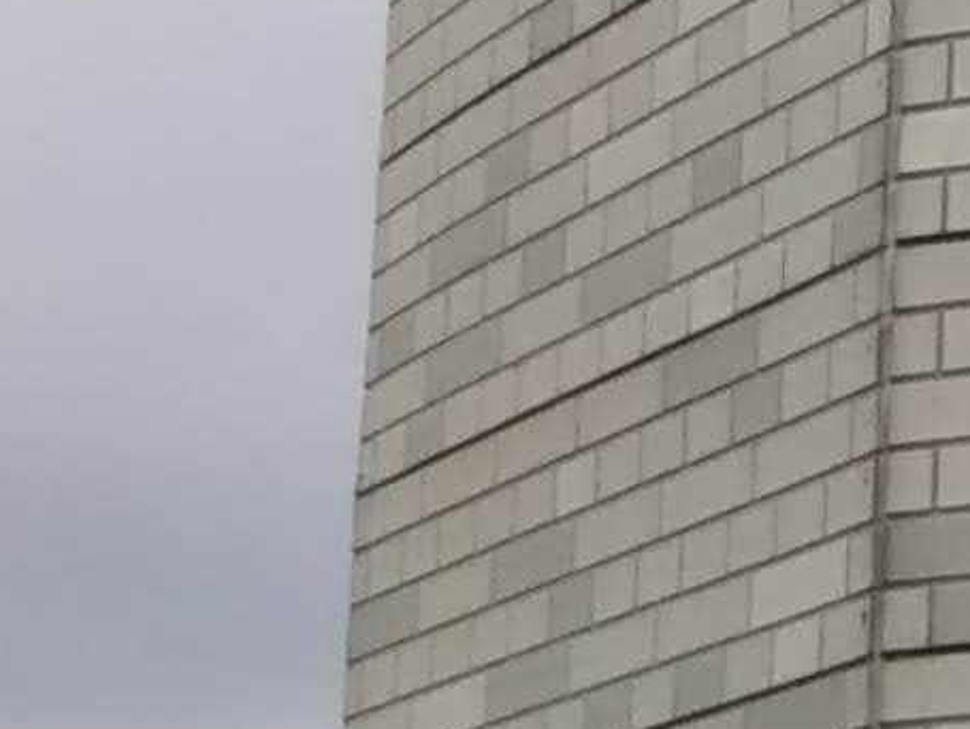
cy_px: 58
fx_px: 6029
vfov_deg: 6.9
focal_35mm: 215
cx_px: 2518
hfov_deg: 8.3
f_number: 2.2
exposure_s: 1/456
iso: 20
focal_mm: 4
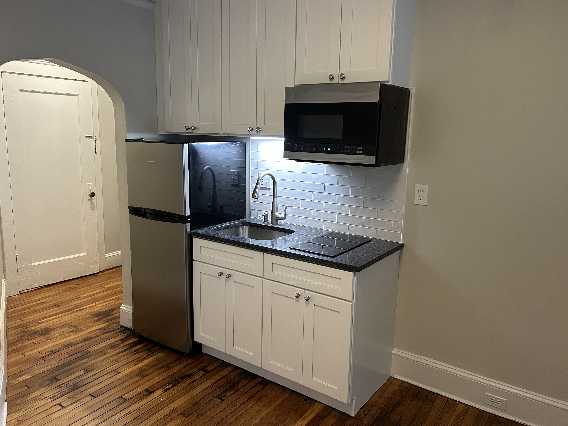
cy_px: 208
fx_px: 443
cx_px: 286
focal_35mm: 27
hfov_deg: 65.3
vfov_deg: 51.3
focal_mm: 5.7
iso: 160
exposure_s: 1/60
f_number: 1.5
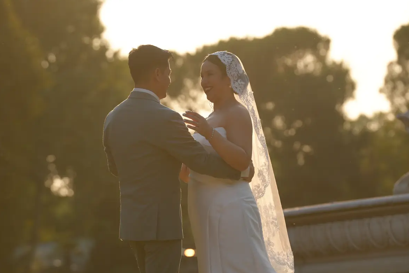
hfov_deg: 8.4
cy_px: 136
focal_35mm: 245
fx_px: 2778
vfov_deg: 5.6
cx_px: 208
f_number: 4.5
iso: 100
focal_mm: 159
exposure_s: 1/500
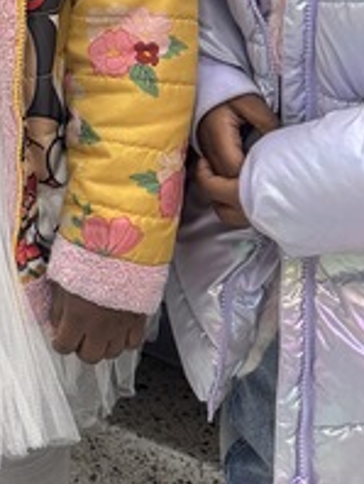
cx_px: -261
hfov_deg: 11.3
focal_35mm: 124
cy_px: -227
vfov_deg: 14.8
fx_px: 1735
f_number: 1.78
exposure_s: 1/60
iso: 125
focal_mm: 6.76
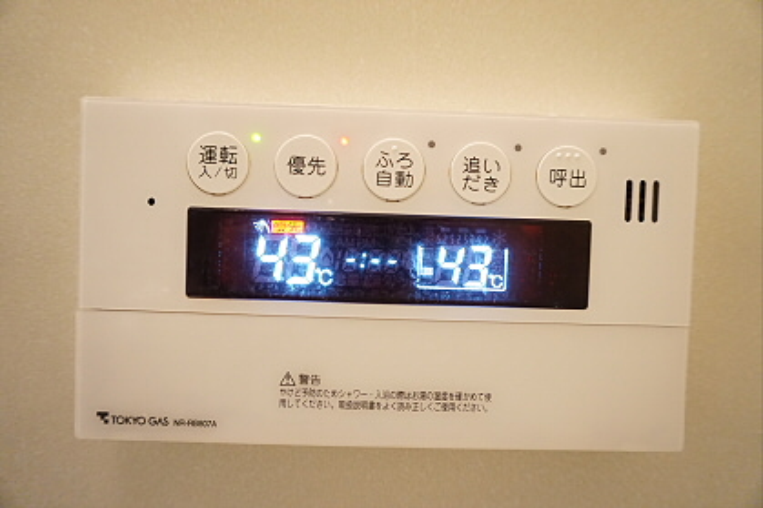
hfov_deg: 73.8
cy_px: 254
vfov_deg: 53.1
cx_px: 382
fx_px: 508
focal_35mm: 24
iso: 2500
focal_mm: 16
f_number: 3.5
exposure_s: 1/60
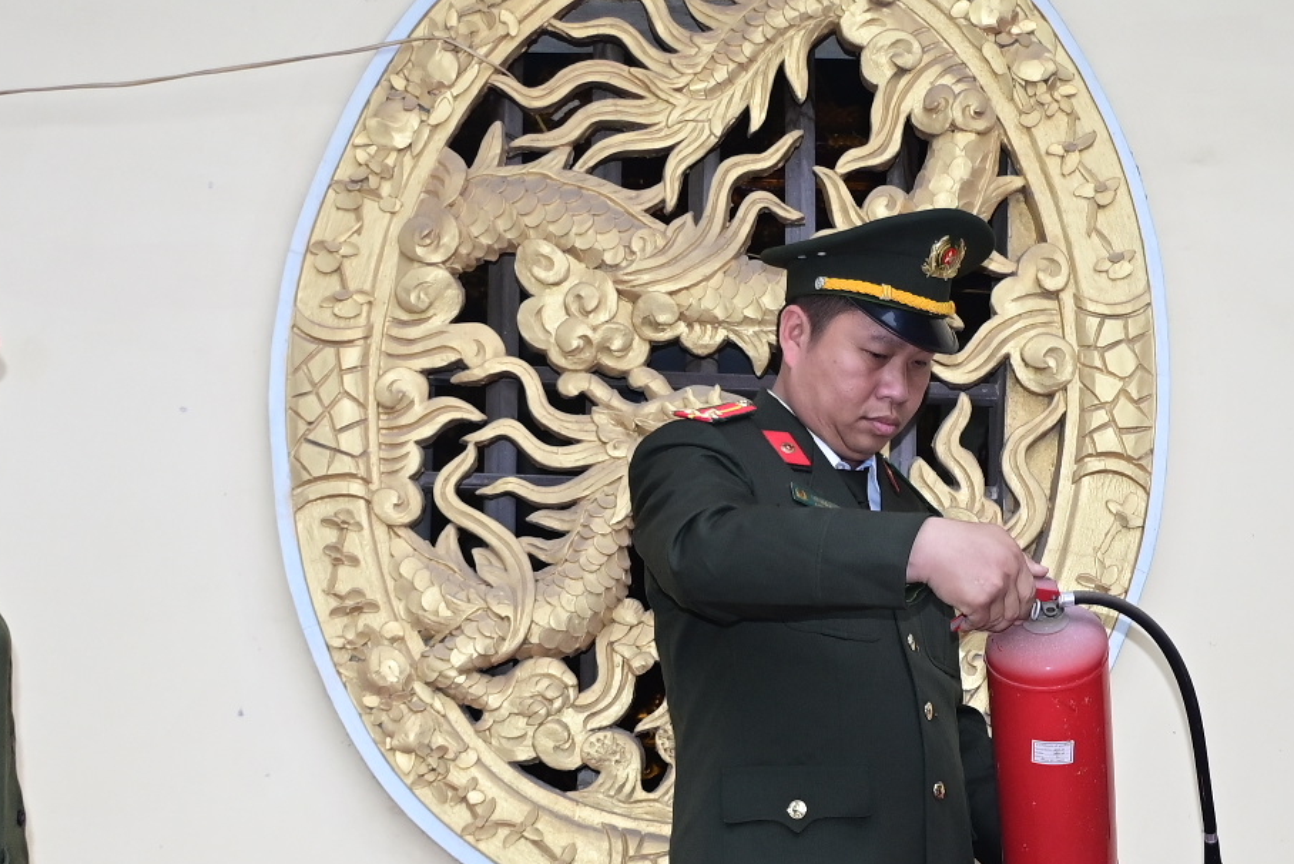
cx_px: 856
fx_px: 2337
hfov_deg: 30.7
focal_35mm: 65
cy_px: 690
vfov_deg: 20.7
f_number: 3.5
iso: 500
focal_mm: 20
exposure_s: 1/200
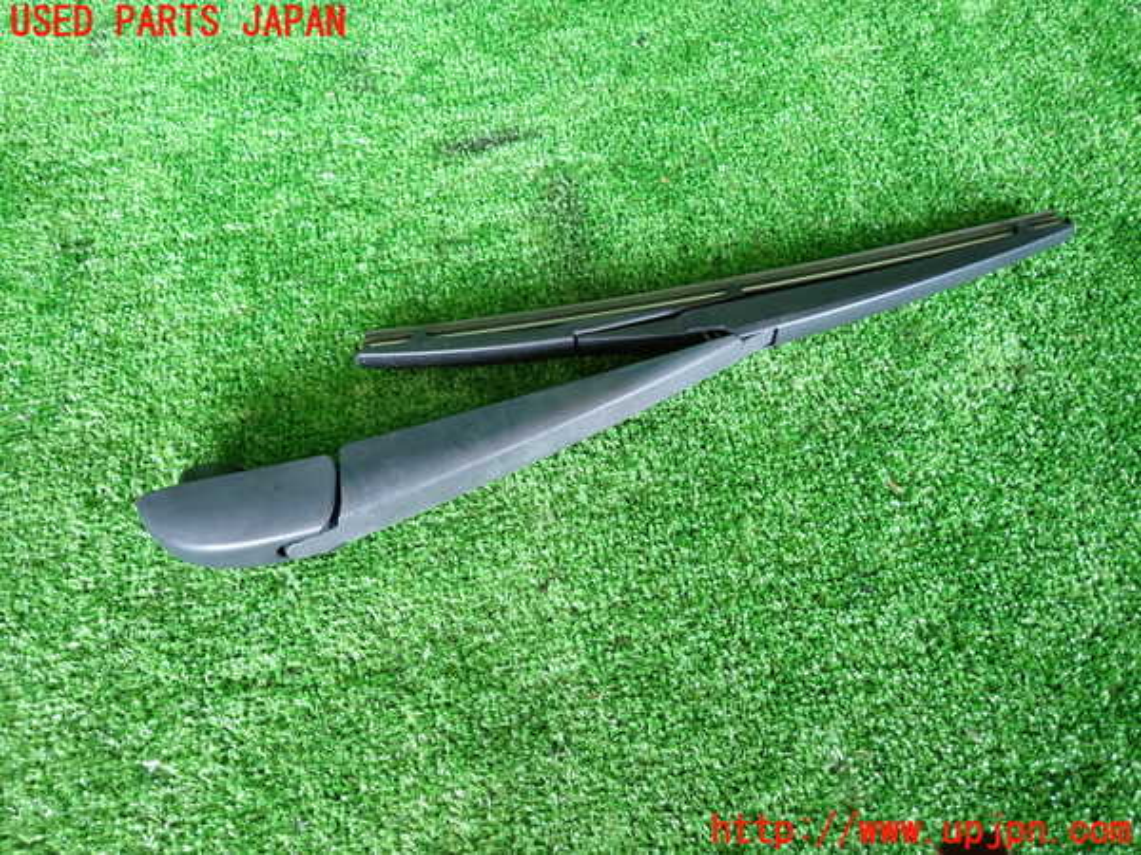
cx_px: 570
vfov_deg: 54.9
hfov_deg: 69.4
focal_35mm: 25
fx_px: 824
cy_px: 428
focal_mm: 4.5
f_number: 2
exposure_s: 1/60
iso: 200
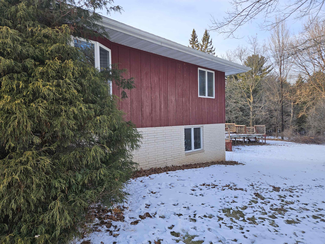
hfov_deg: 73.9
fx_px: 216
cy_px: 122
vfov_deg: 58.9
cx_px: 162
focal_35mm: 23
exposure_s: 1/180
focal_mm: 5.4
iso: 25
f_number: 1.8
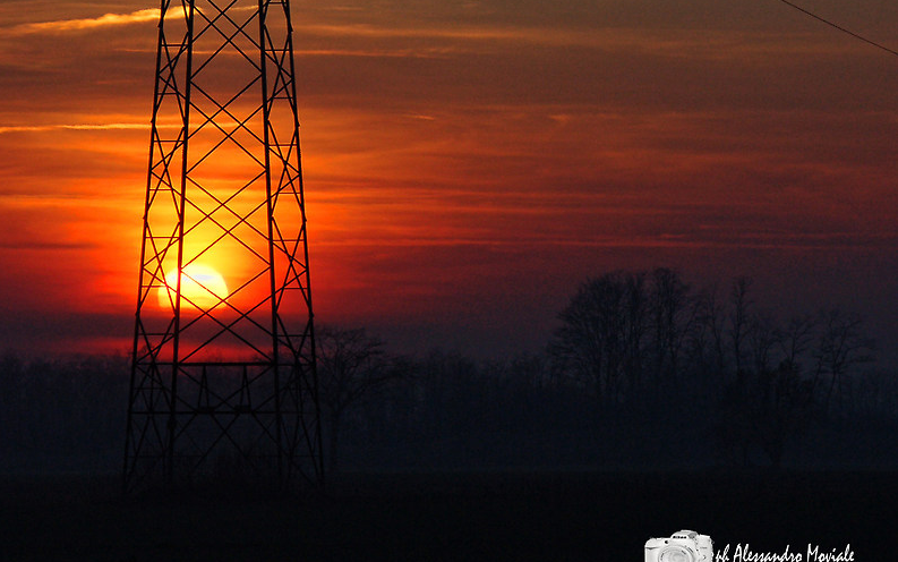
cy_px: -78
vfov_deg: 4.5
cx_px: 450
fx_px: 7069
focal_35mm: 289
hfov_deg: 7.3
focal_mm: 125
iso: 400
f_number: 7.1
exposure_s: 1/800
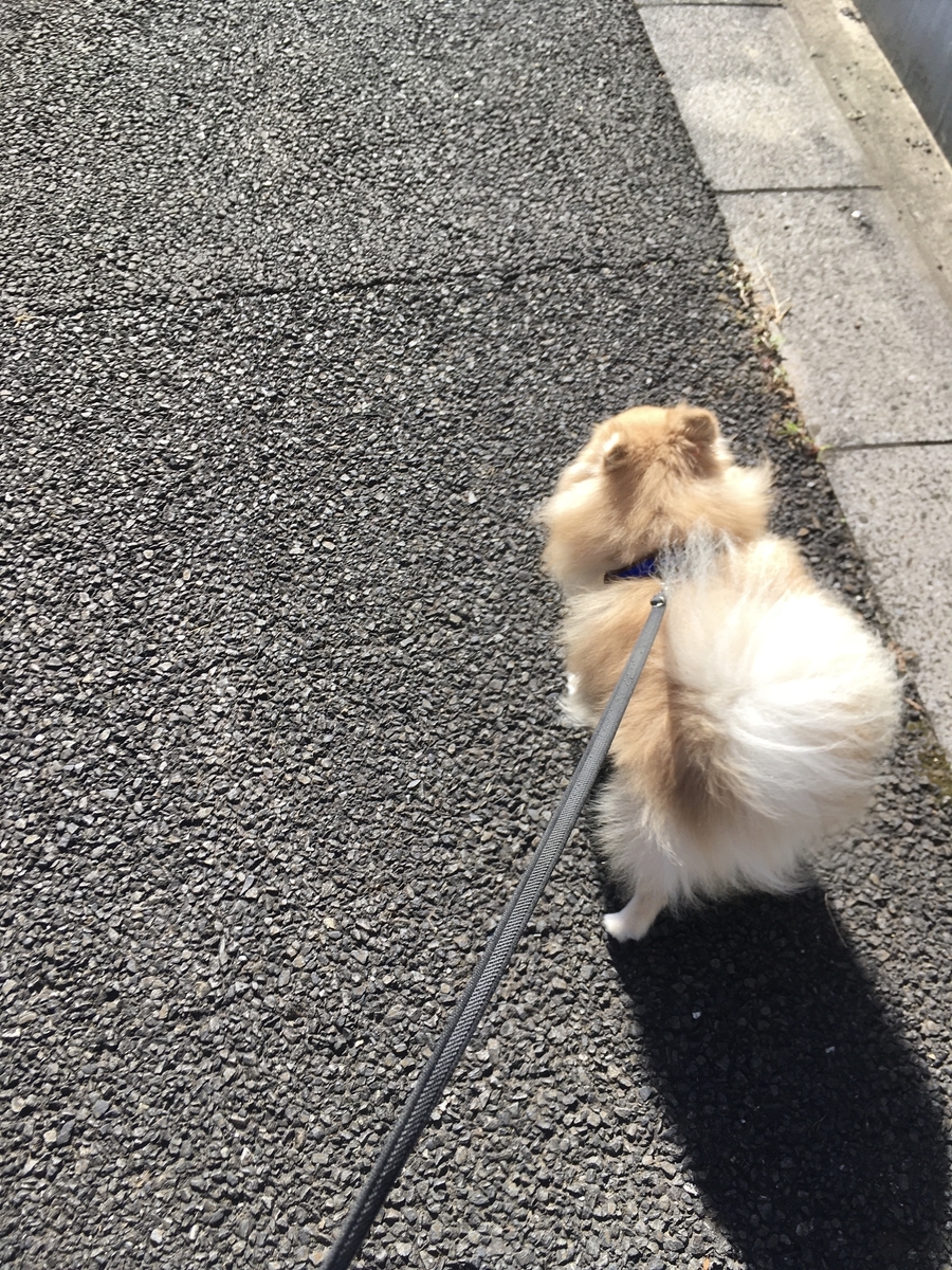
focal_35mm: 29
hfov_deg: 48.2
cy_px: 635
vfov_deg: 61.7
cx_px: 476
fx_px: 1063
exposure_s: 1/699
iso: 25
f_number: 2.2
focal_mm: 4.15
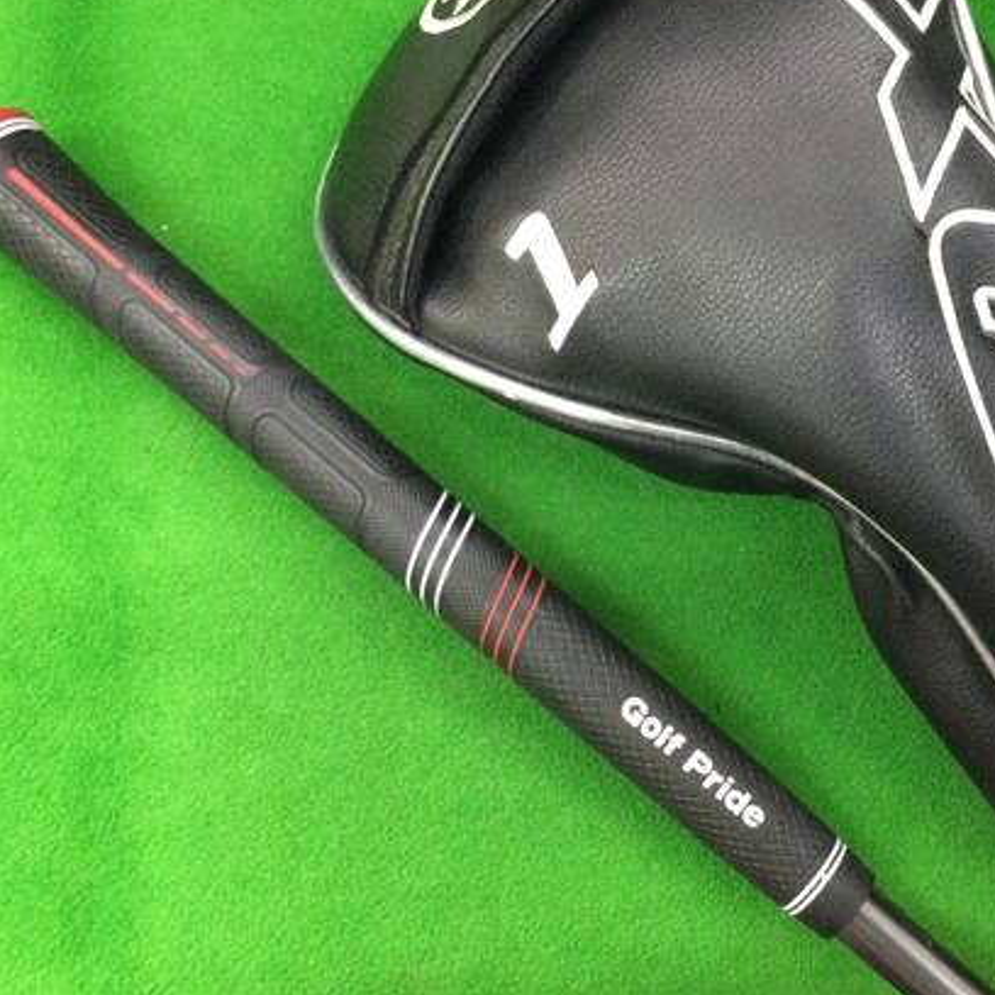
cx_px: 697
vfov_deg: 39.1
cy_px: 434
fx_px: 1398
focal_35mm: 43
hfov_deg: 38.5
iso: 250
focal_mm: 3.3
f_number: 2.4
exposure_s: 1/30
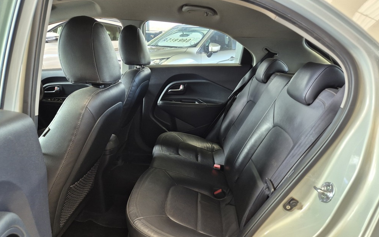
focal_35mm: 25
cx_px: 191
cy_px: 142
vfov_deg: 49.0
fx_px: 258
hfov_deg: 72.6
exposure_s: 1/100
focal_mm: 5.4
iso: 250
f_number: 1.8
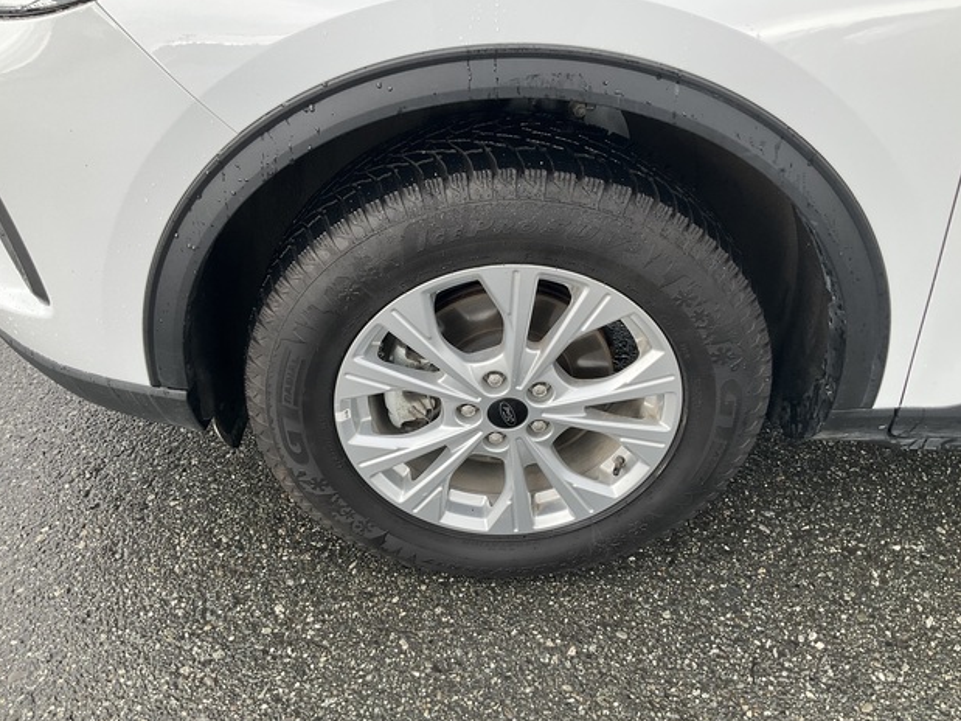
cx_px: 480
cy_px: 368
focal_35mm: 30
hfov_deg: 60.0
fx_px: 833
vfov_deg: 46.8
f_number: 1.8
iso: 40
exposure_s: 1/122
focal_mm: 3
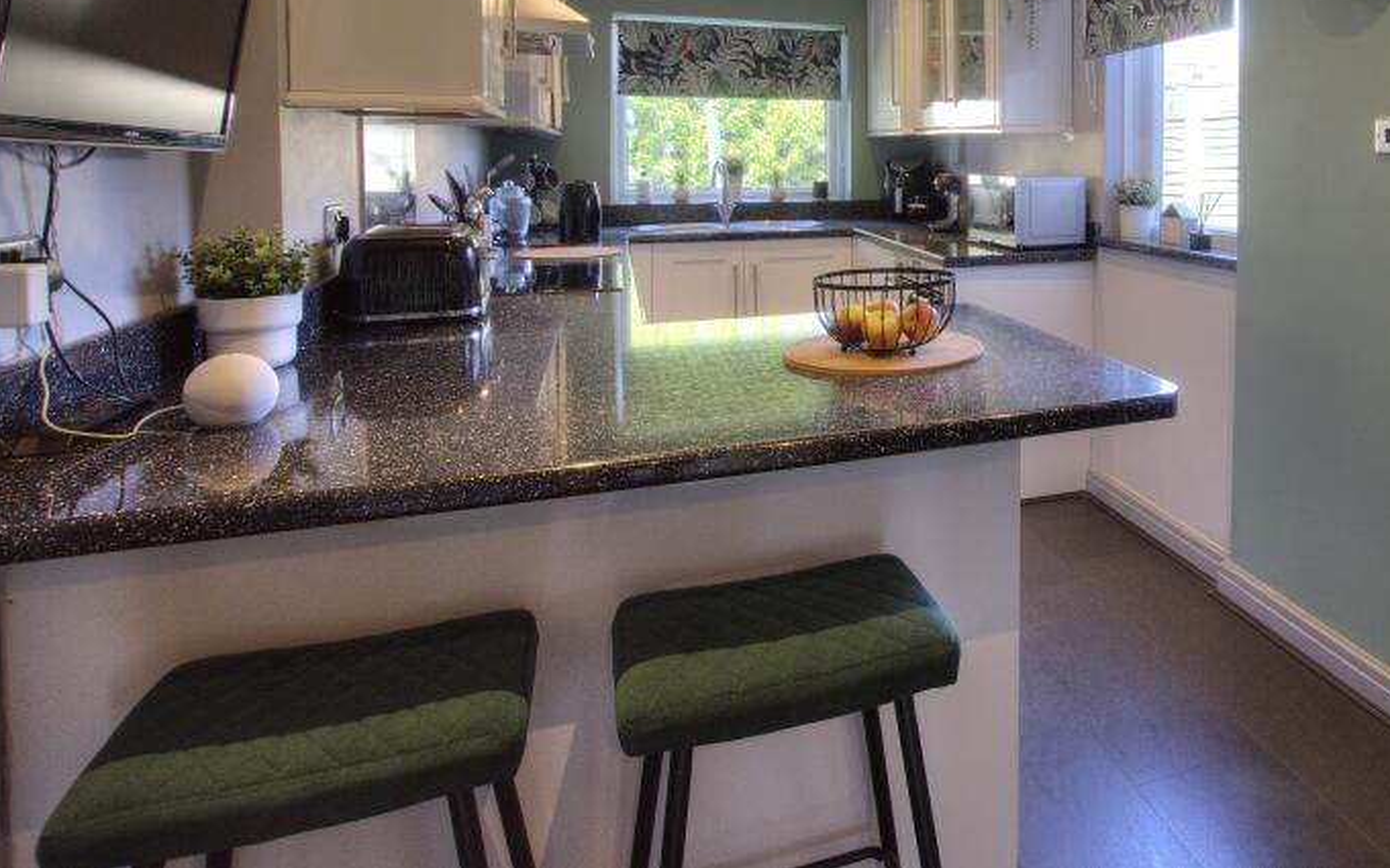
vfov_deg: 49.8
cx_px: 1025
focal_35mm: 23
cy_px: 175
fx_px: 871
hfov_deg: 72.4
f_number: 8
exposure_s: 1/15
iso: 400
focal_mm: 10
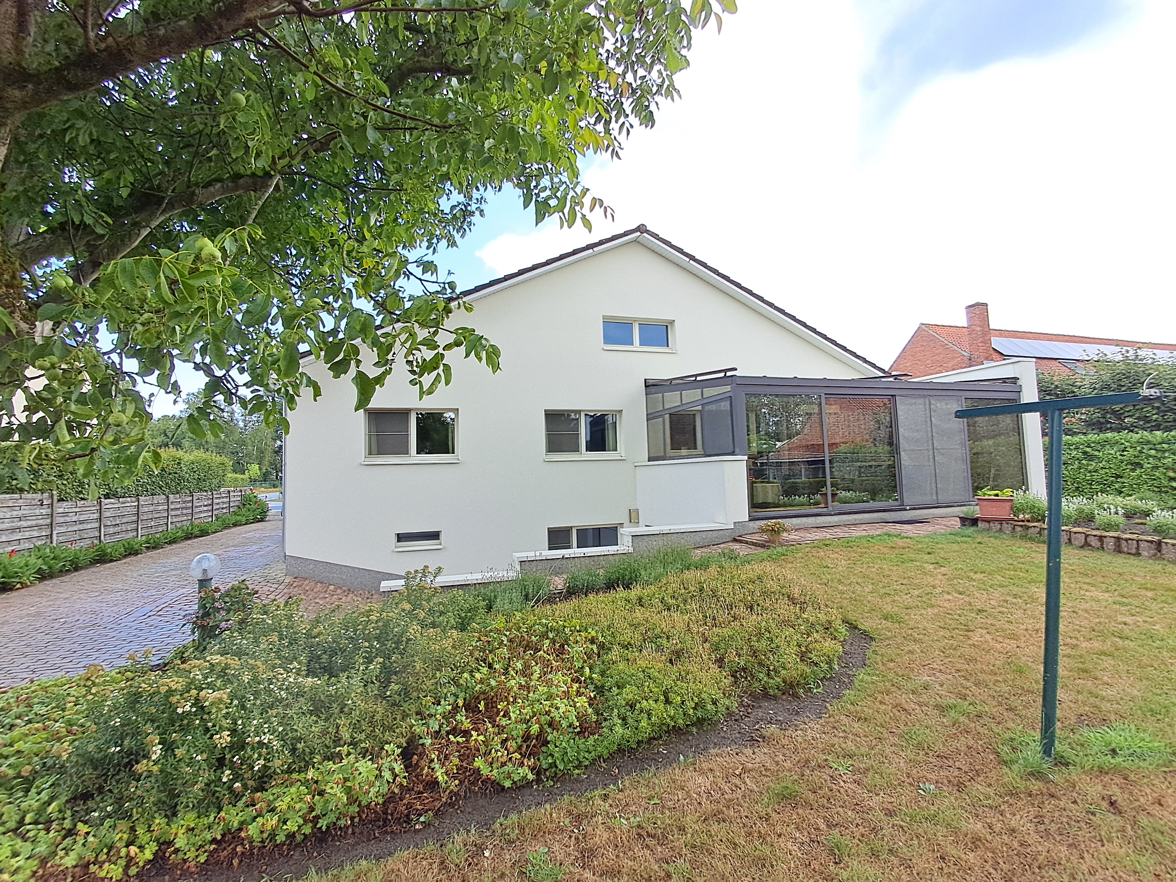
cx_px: 588
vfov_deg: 78.1
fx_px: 544
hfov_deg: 94.5
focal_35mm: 16
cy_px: 441
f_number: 2.2
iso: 40
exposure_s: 1/319
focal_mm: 1.64
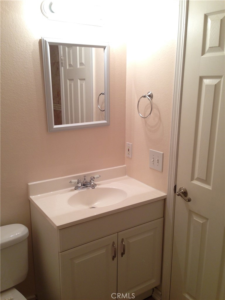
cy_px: 150
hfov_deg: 42.9
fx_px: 286
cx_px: 112
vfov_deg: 55.4
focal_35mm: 33
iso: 64
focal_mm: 4.12
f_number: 2.4
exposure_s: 1/20
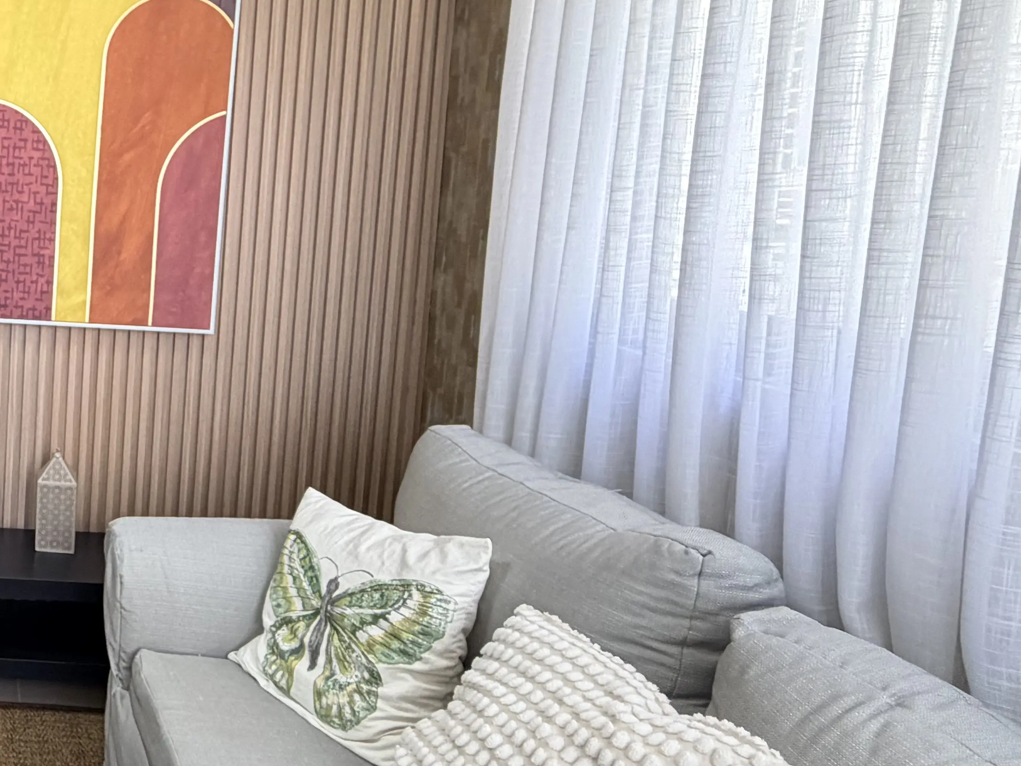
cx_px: -80
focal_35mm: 33
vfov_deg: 42.6
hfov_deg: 43.8
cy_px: 285
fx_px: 973
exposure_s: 1/60
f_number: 2.2
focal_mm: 2.22
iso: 250
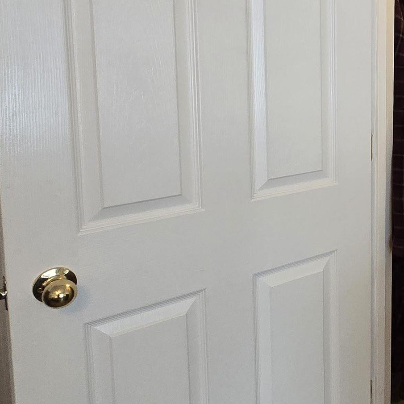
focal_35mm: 39
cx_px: 494
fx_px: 515
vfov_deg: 41.4
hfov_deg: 33.9
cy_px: 93
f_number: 2.2
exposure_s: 1/60
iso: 320
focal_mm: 2.2
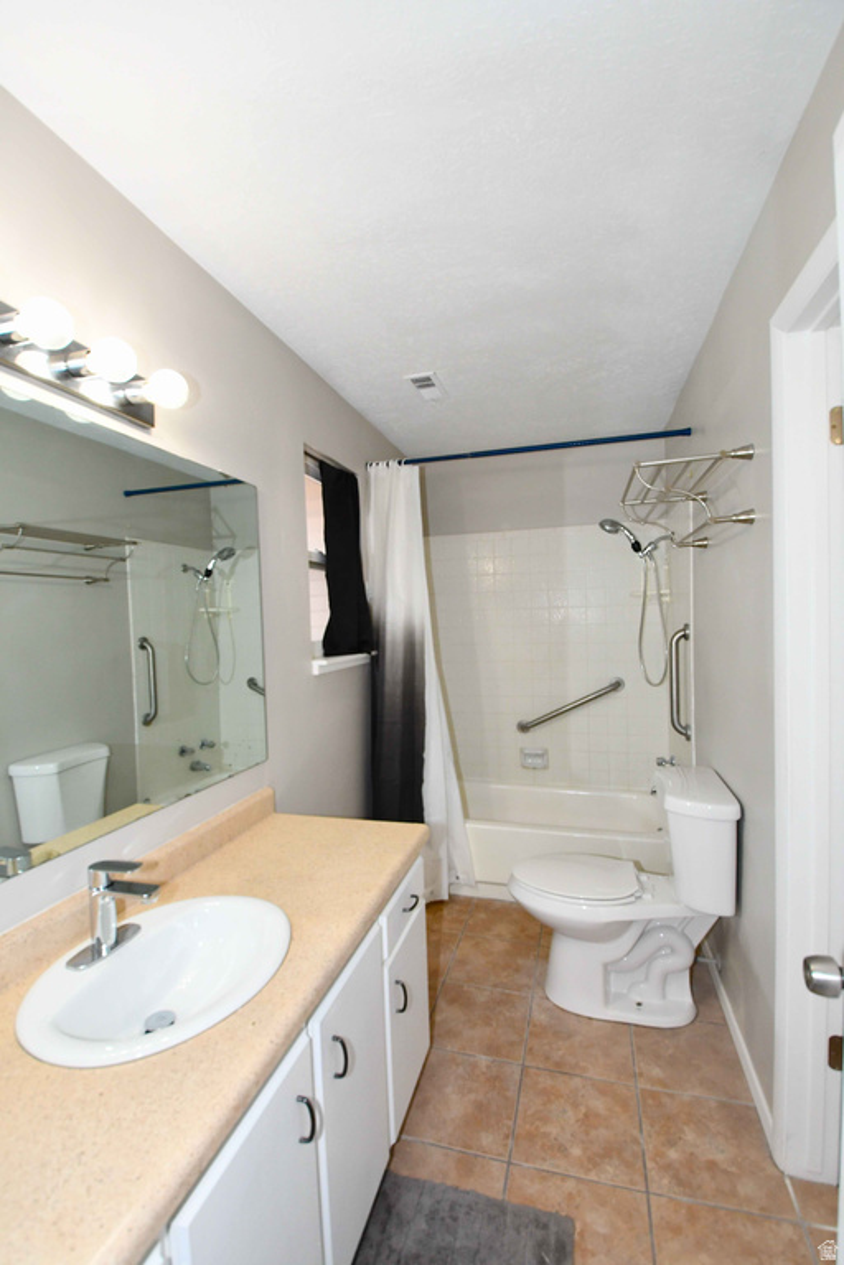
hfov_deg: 77.3
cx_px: 422
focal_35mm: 15
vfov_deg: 100.4
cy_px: 632
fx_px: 527
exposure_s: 1/60
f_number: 7.1
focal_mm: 10
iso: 1000
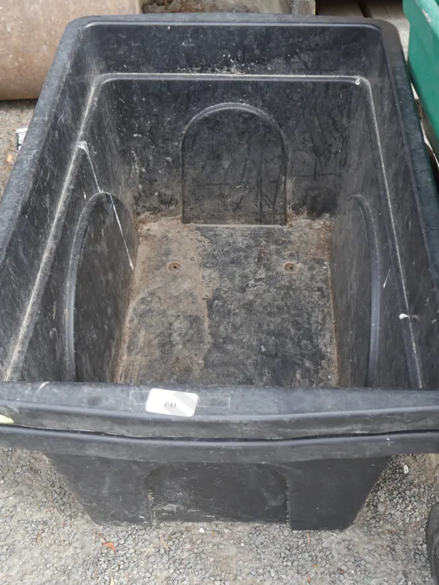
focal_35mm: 42
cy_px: 334
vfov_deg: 44.7
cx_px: 253
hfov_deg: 34.3
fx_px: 710
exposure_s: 1/125
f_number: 5
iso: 200
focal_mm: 18
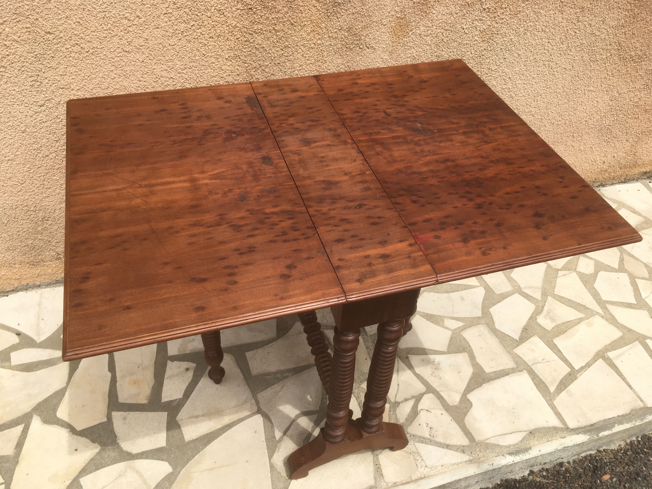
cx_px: 326
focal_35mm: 29
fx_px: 546
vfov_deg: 48.2
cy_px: 244
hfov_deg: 61.7
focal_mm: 4.15
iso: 25
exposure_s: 1/827
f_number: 2.2
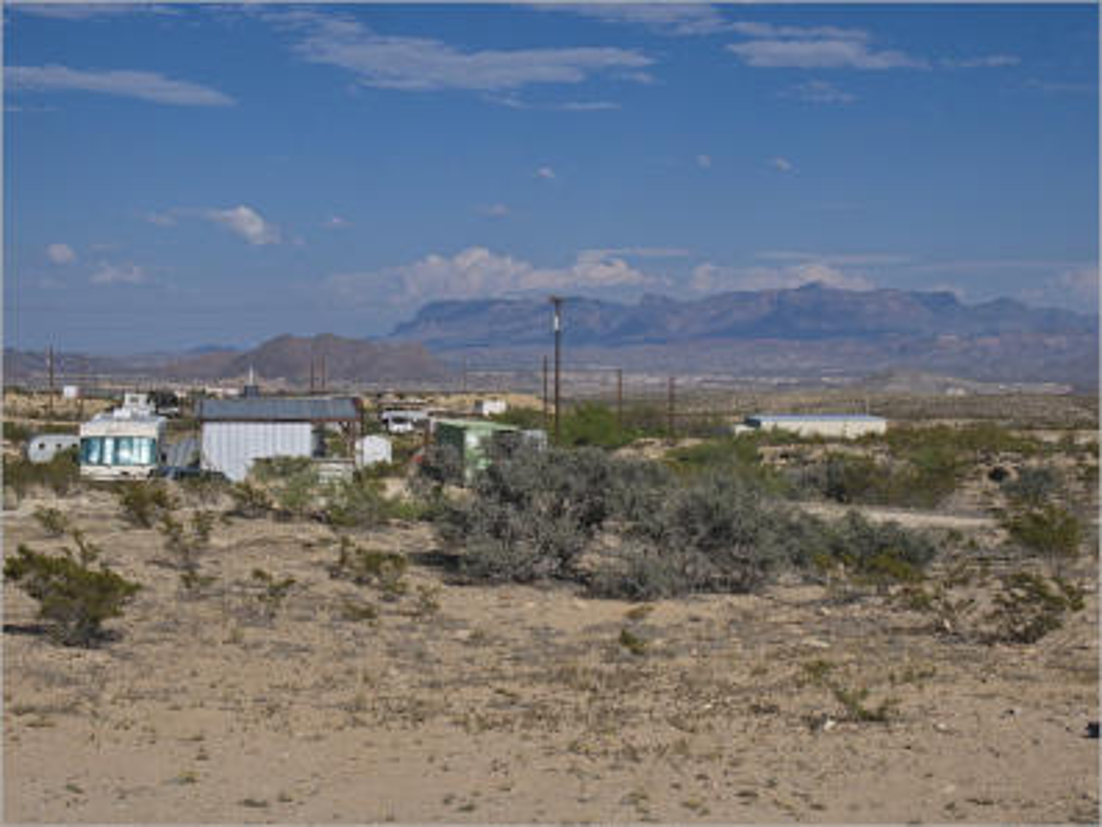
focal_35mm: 56
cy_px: 414
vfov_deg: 26.1
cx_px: 551
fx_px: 1783
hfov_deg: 34.3
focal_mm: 28
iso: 200
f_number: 11
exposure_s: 1/640
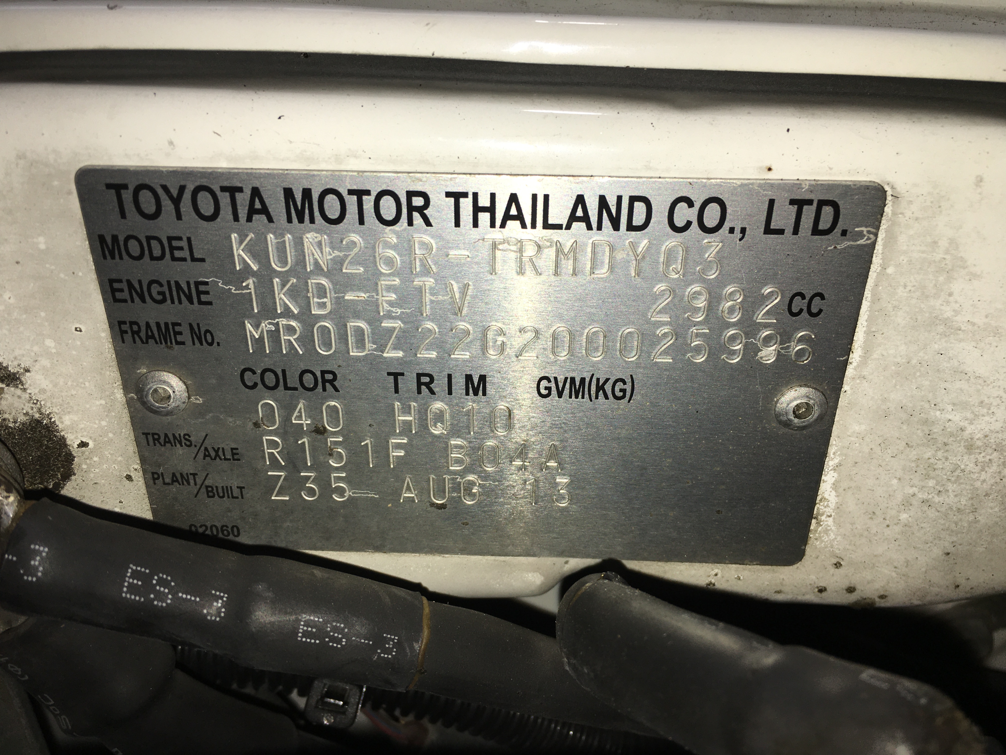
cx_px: 503
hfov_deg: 61.7
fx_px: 843
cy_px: 378
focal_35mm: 29
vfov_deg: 48.2
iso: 25
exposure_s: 1/356
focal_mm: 4.15
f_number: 2.2
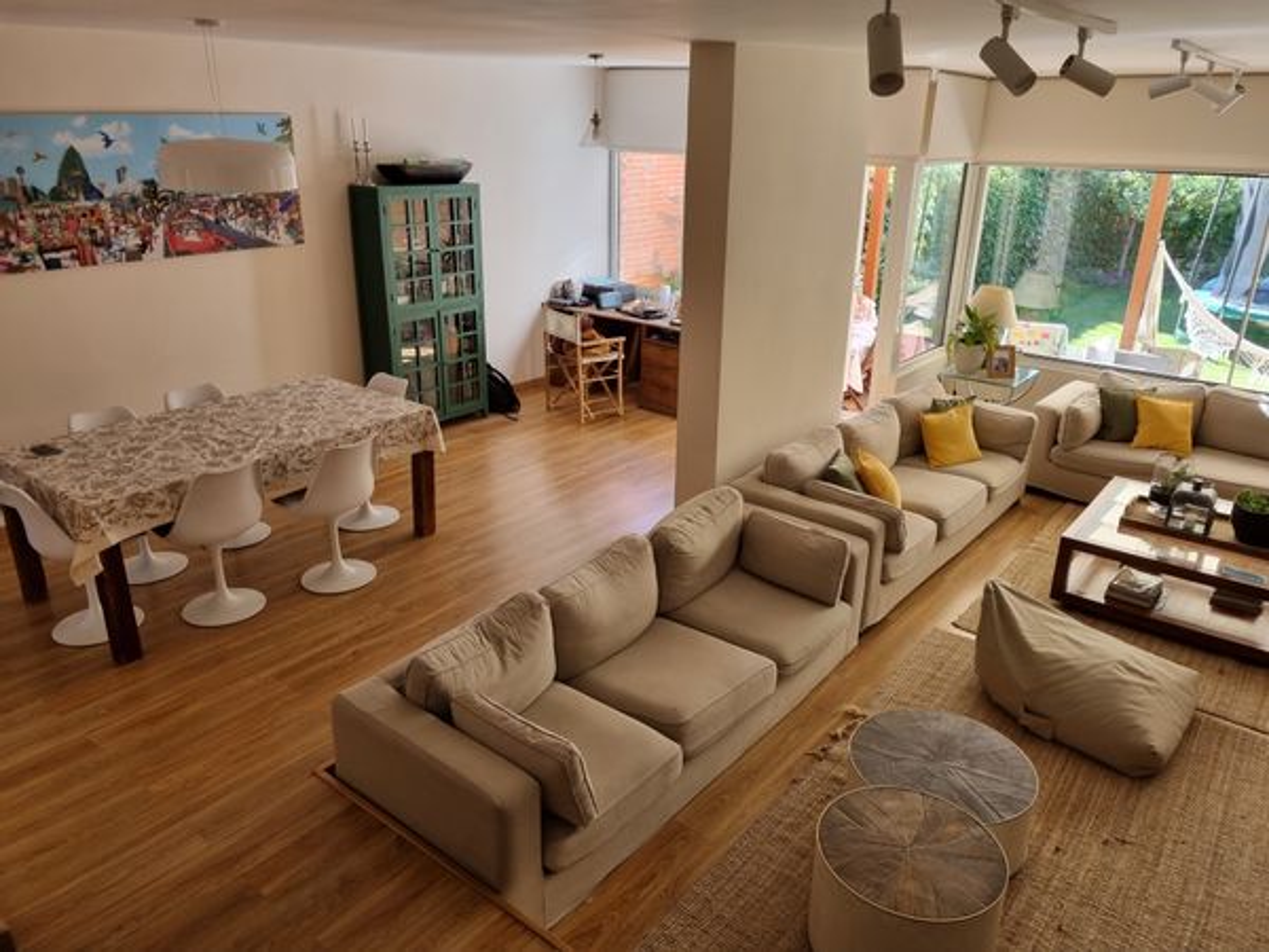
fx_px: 953
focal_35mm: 26
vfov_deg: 53.1
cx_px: 634
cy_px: 476
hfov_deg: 67.3
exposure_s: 1/100
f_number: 1.8
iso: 80
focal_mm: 5.4
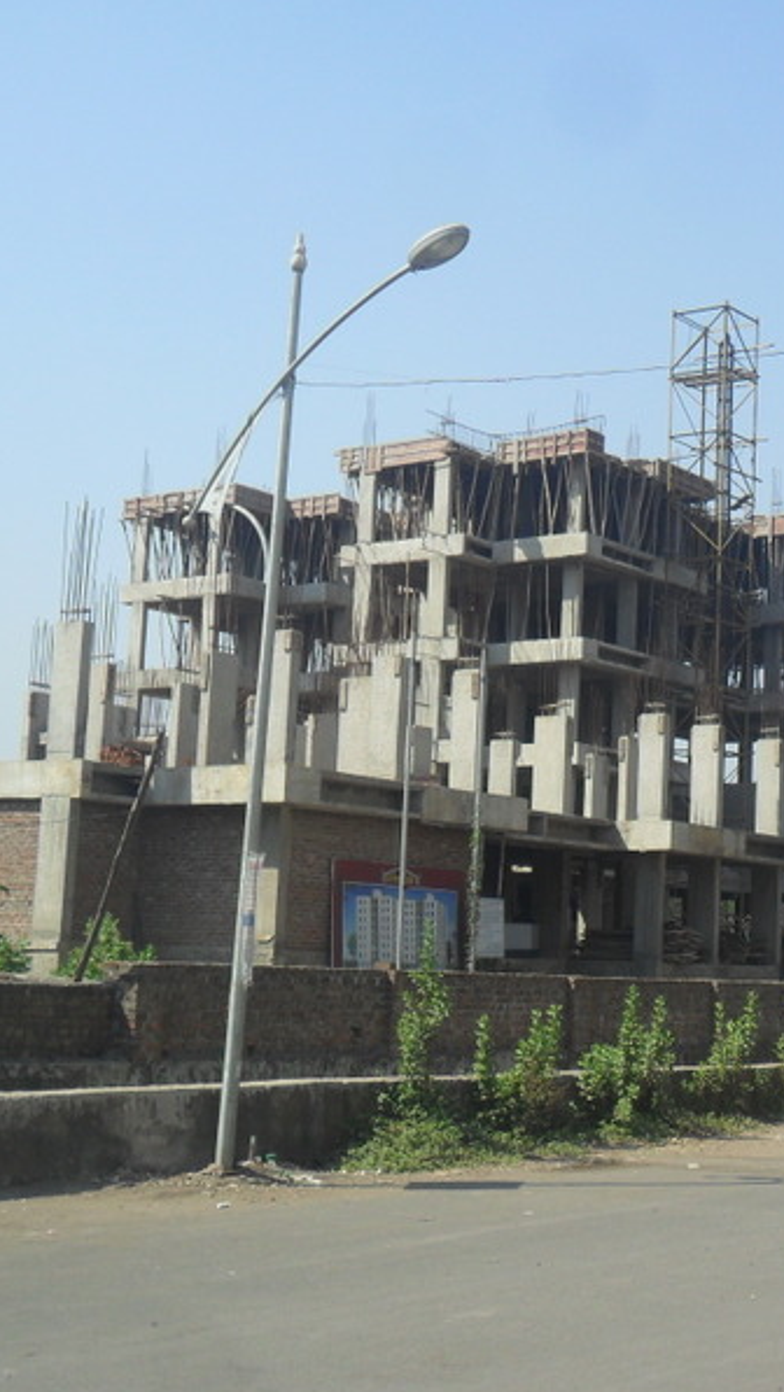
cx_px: 593
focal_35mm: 54
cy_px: 697
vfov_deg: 38.5
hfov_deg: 22.0
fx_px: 1995
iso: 100
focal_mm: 6.6
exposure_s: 1/1000
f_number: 4
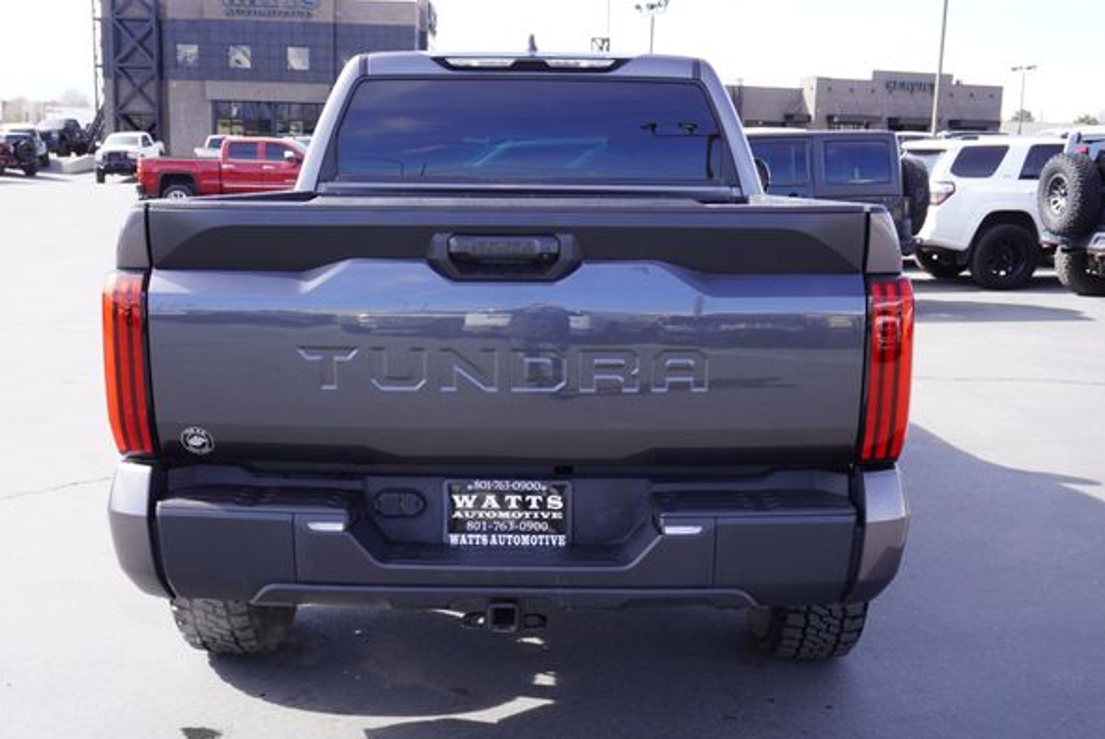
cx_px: 535
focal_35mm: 39
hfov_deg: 49.5
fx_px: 1198
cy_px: 385
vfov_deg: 34.3
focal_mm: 24
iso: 100
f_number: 6.3
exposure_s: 1/80
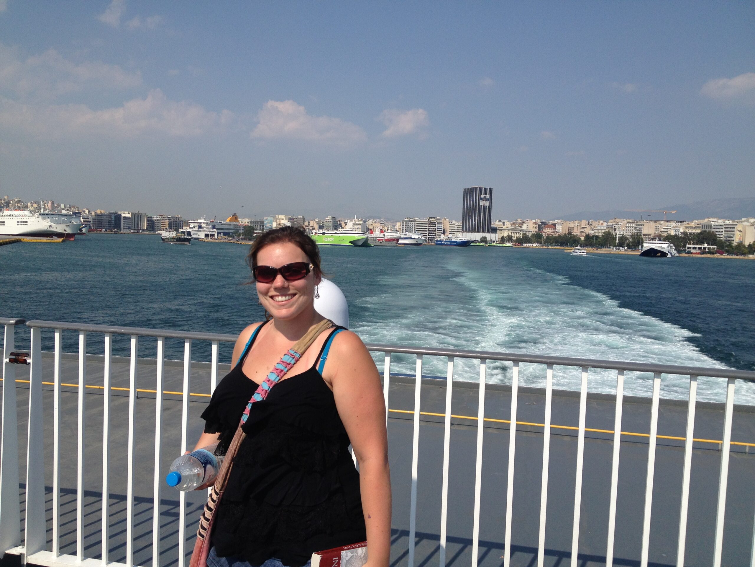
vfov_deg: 40.7
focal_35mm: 35
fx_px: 763
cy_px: 284
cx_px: 378
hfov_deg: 52.6
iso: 50
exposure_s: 1/3247
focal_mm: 4.28
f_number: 2.4
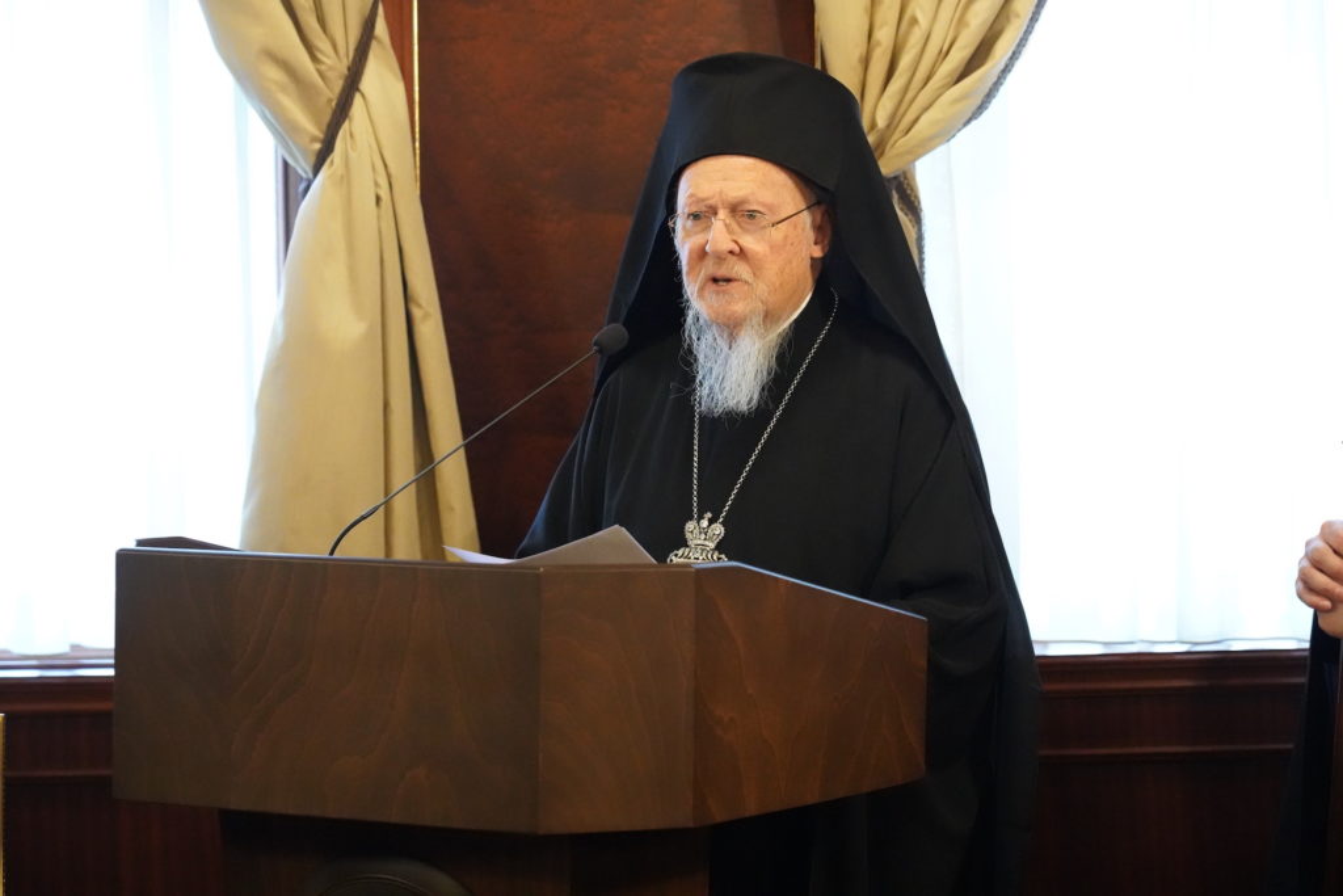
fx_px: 3917
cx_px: 672
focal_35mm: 105
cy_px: 448
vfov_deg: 13.0
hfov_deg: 19.5
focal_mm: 105
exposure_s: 1/400
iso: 20000
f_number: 5.6
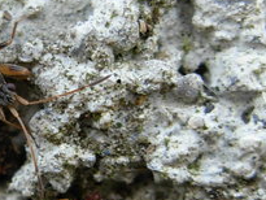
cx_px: -14
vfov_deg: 10.0
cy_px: 100
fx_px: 1138
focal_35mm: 148
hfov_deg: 13.1
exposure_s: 1/76.1
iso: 79
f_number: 2.9
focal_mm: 6.3
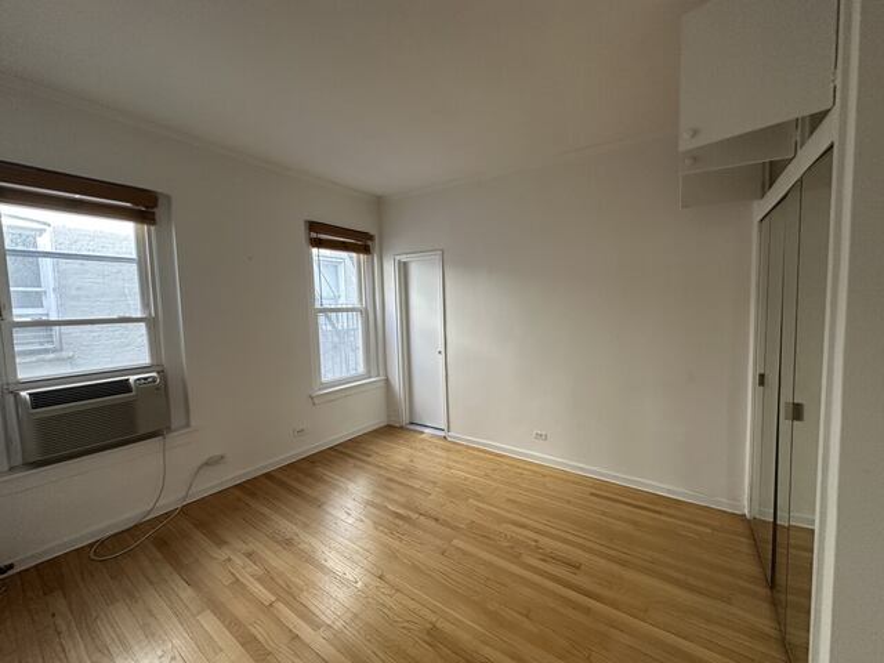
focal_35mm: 14
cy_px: 332
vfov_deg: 85.7
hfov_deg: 102.1
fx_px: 358
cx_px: 442
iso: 250
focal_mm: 2.22
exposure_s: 1/99
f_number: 2.2
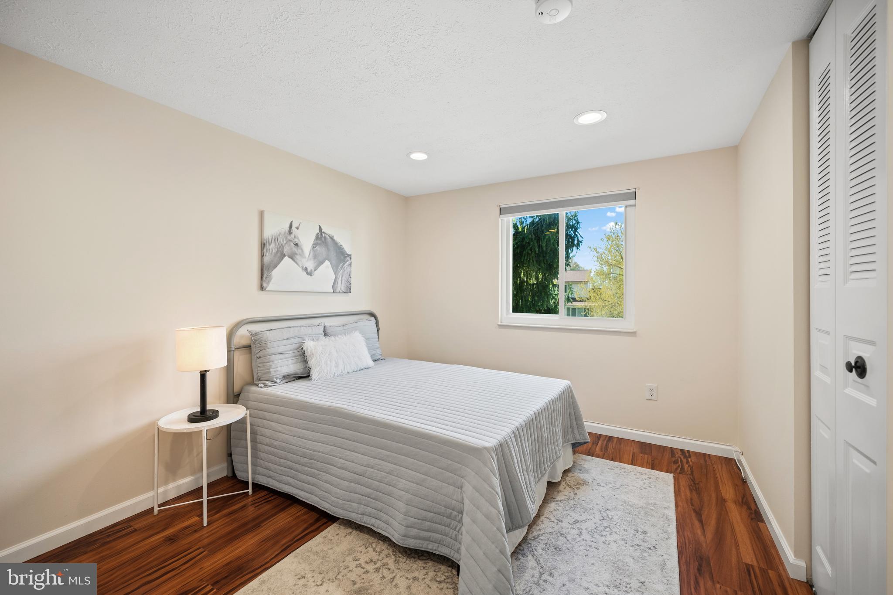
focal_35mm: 14
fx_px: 347
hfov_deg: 104.3
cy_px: 298
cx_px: 446
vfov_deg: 81.2
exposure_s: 1/60
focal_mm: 14
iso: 800
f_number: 2.8
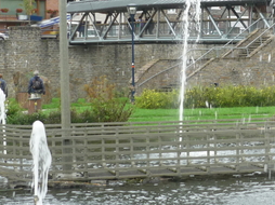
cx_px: 273
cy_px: 39
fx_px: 1032
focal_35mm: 130
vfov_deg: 11.3
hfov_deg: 14.9
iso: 100
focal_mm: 9.1
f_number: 3.4
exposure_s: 1/60
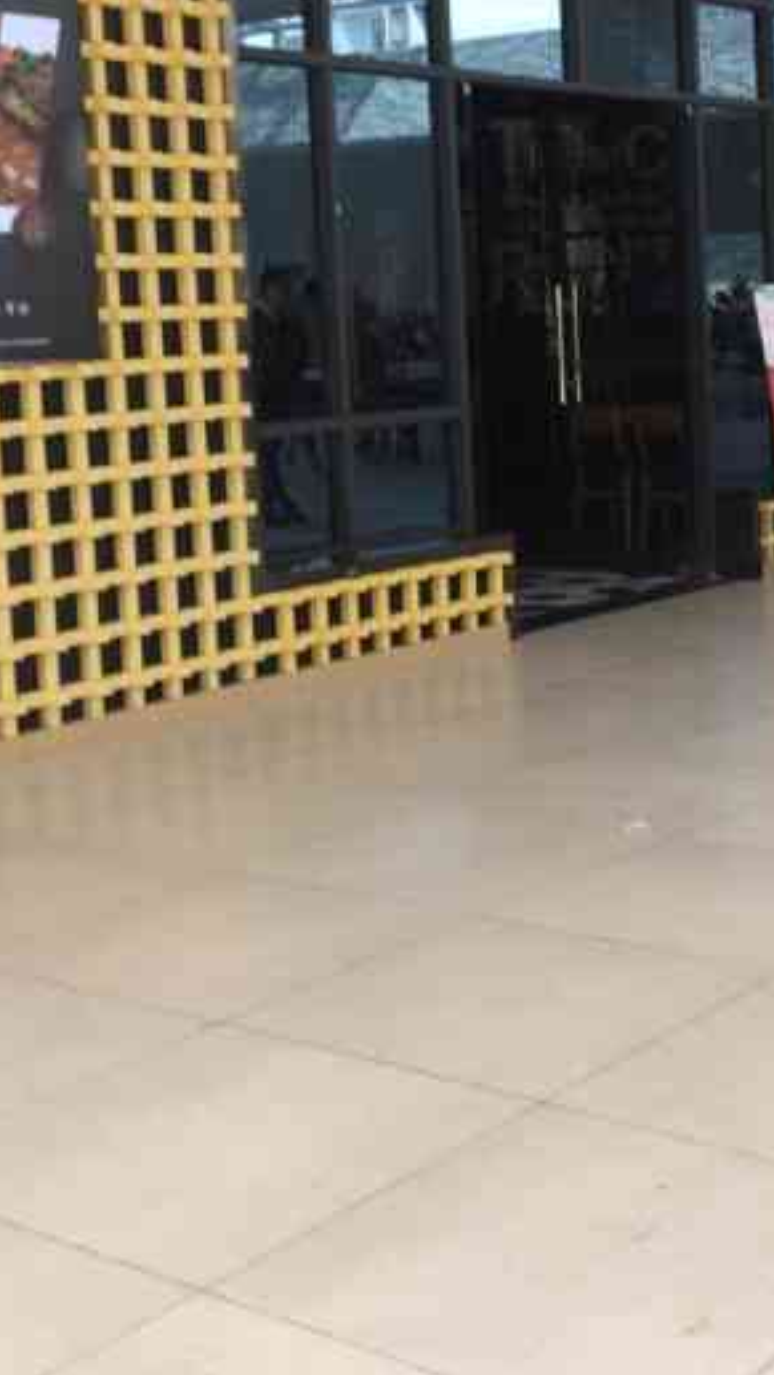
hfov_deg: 20.8
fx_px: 2079
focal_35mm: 57
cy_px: 451
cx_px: 625
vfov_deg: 36.2
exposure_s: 1/208
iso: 32
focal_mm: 4.15
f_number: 2.2
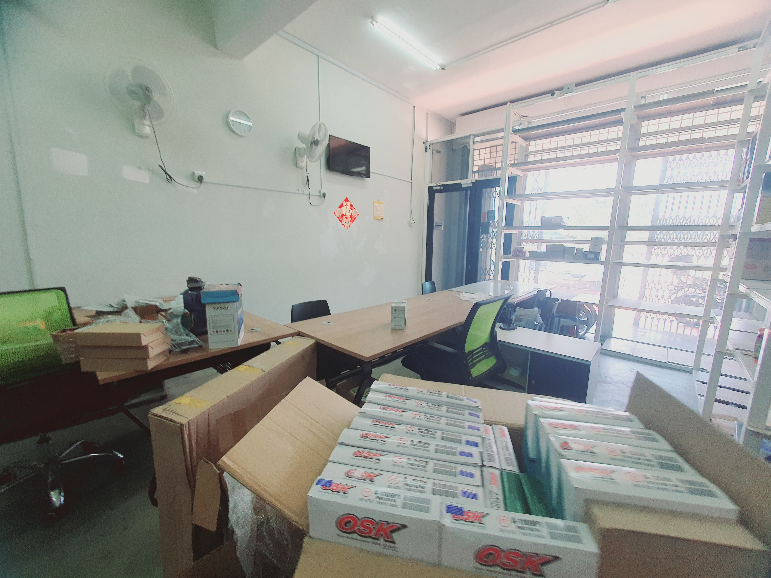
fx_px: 290
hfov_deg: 106.2
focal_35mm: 13
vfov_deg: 89.9
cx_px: 386
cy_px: 289
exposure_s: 1/50
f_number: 2.2
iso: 50
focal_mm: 1.8
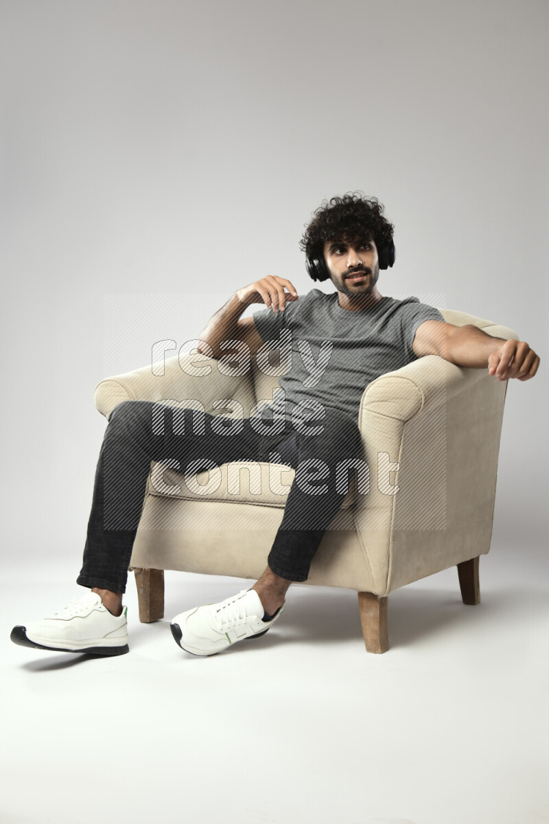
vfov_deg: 53.1
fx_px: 823
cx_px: 274
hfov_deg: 36.9
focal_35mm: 36
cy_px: 412
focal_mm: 36
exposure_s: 1/125
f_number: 5
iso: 400
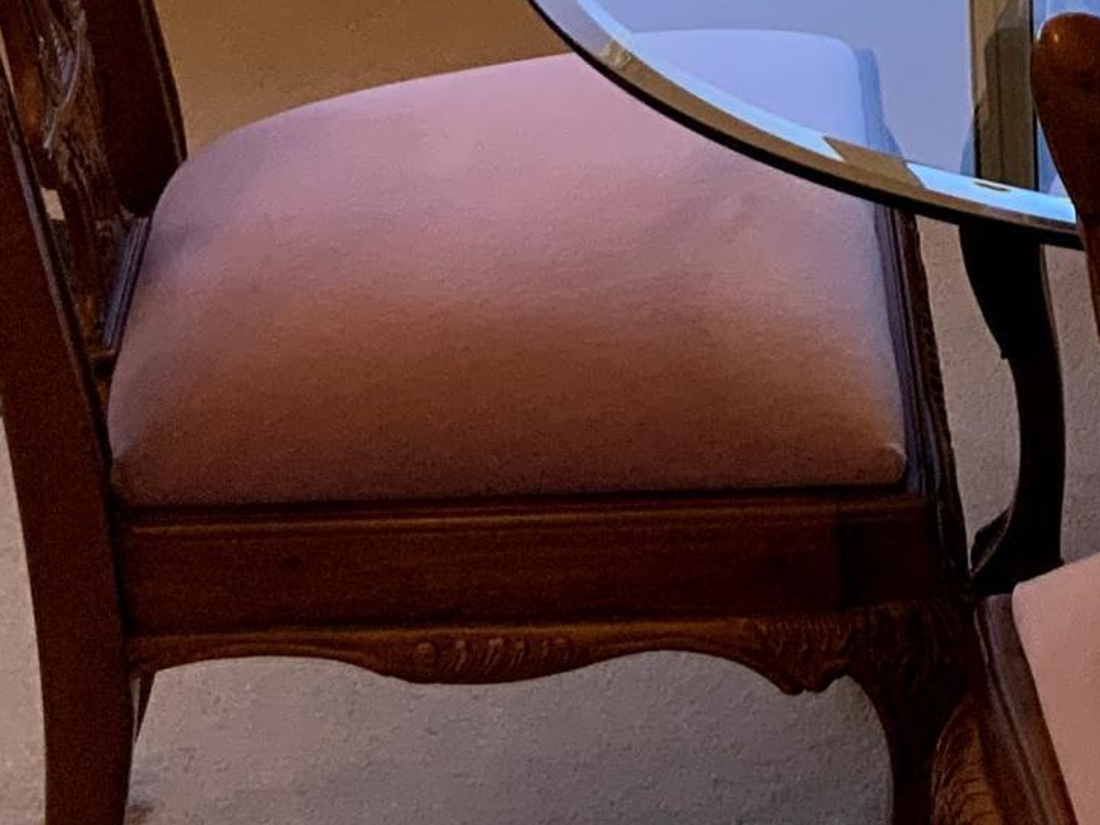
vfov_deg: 11.7
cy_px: -508
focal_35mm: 120
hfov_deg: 15.5
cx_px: 1464
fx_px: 3814
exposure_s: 1/120
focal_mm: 3
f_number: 1.8
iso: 32
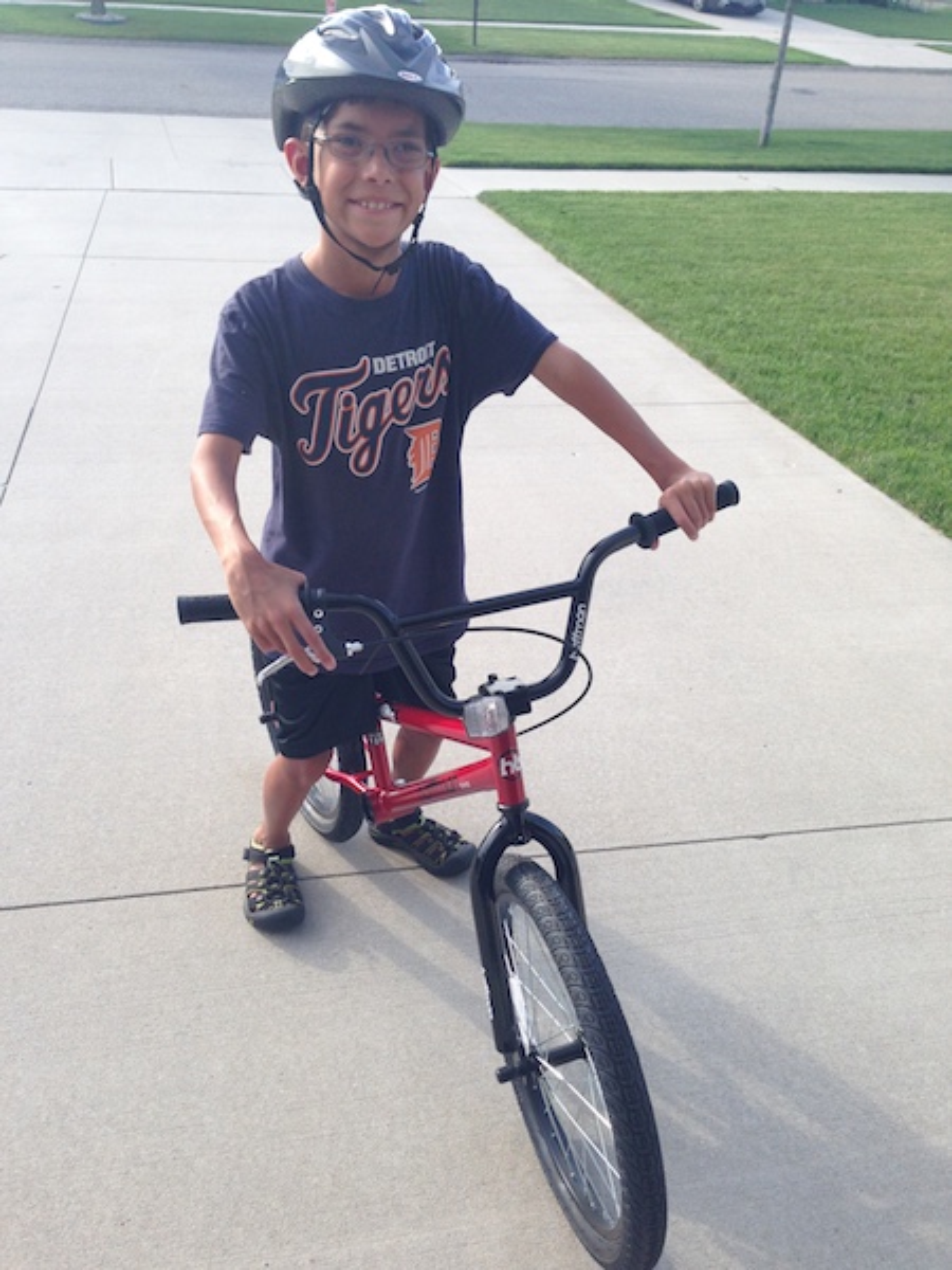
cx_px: 476
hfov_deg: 42.9
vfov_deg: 55.4
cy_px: 635
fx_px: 1210
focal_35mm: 33
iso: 50
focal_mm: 4.12
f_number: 2.4
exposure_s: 1/288
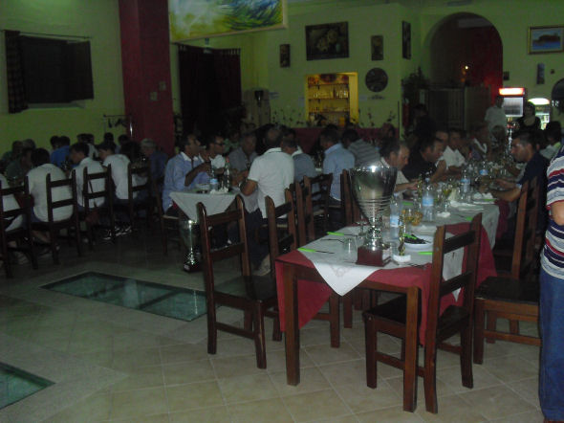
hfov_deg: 51.4
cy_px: 212
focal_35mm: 36
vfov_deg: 39.6
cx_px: 282
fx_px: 586
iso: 400
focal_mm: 6.3
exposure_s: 1/60
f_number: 3.1
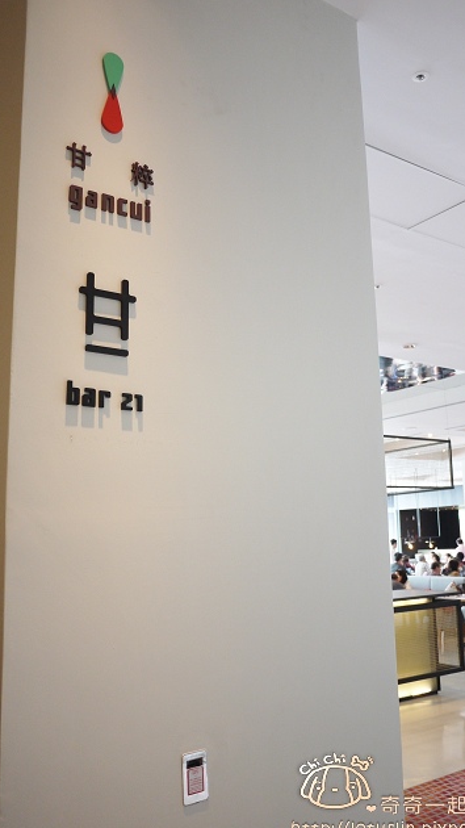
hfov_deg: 37.7
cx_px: 252
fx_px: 680
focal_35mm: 31
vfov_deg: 62.6
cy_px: 418
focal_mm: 14
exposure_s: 1/60
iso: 320
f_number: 2.5
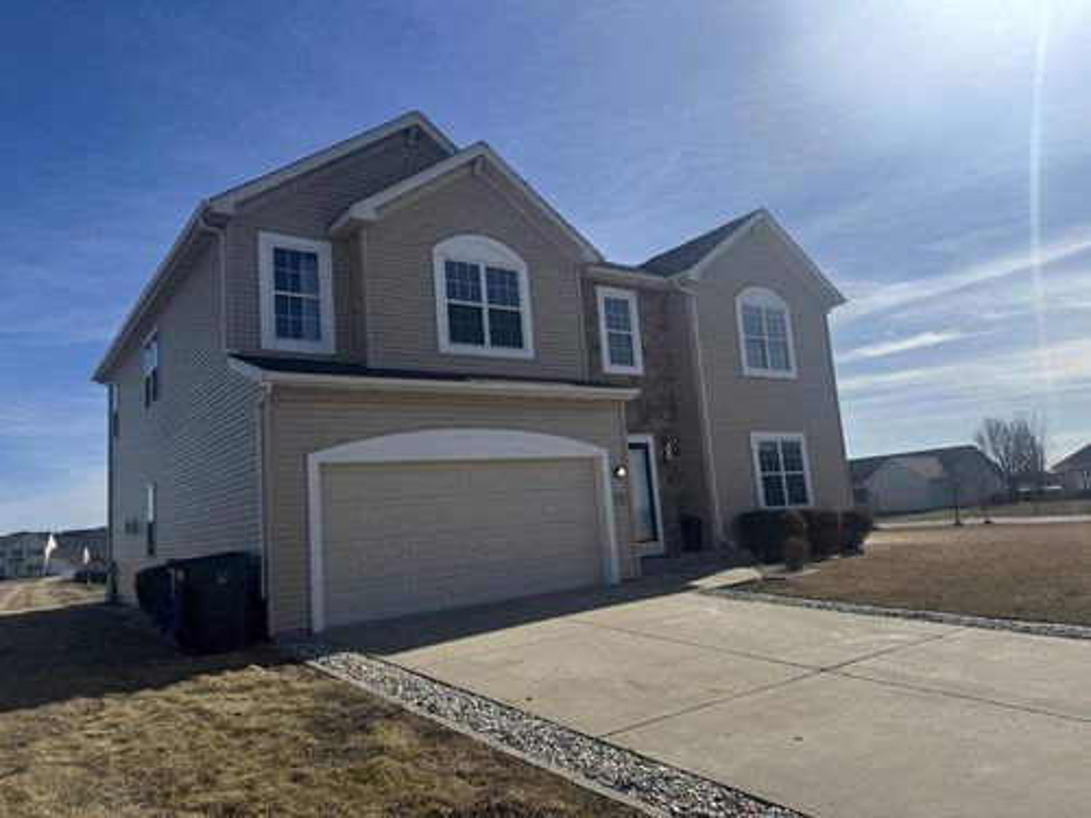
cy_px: 409
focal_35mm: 24
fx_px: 756
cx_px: 546
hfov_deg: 71.6
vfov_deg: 56.8
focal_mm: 6.76
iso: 80
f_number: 1.78
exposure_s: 1/9009
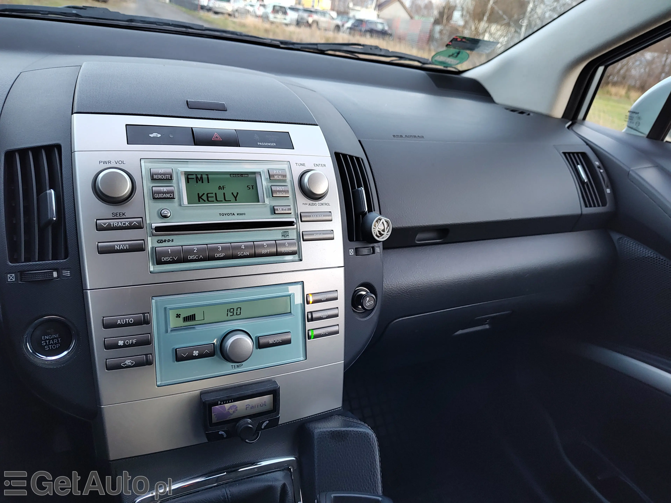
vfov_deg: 58.9
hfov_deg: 73.9
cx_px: 336
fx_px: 446
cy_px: 252
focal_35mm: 23
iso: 419
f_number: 1.8
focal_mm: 5.56
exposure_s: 1/33.3
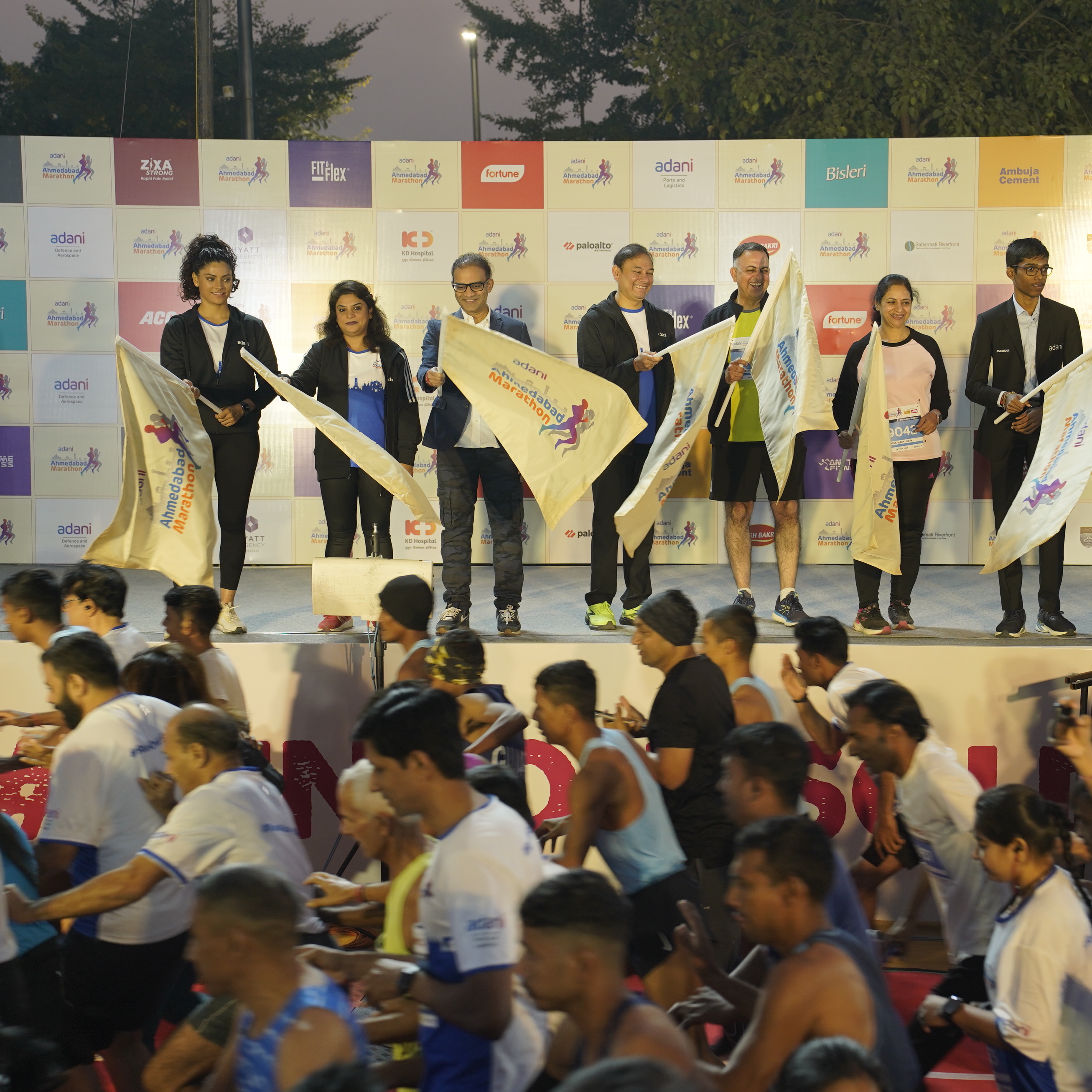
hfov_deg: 26.7
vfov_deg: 26.9
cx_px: 725
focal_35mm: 64
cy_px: 547
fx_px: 2284
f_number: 3.2
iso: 800
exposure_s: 1/160
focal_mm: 50
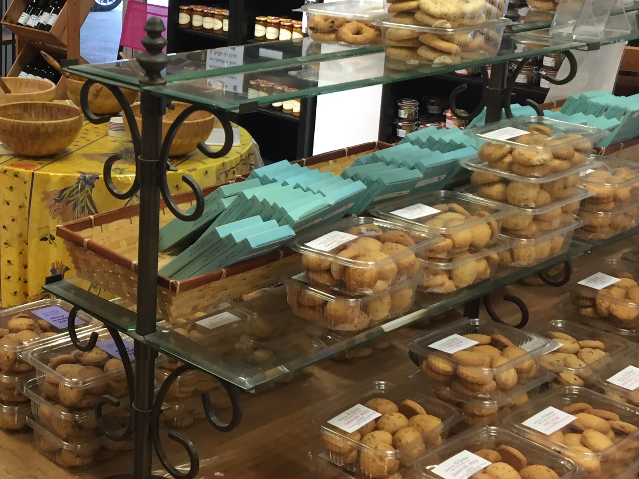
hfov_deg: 31.4
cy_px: 121
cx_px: 83
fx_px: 1089
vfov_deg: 24.5
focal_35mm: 59
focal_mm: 4.15
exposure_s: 1/33
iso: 80
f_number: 2.2
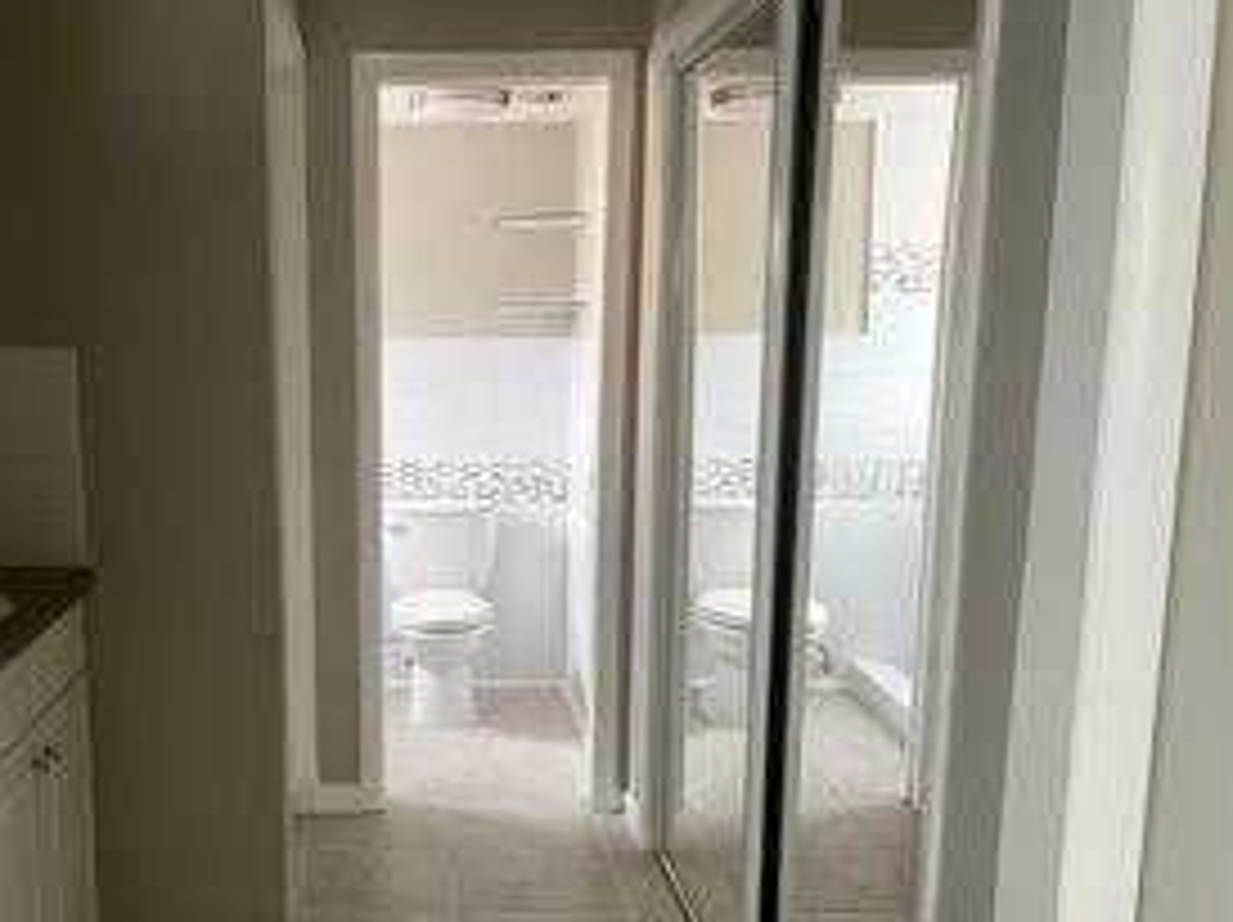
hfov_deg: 48.0
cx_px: 392
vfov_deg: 37.5
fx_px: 1352
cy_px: 553
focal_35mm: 38
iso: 125
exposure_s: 1/121
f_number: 1.6
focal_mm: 5.1
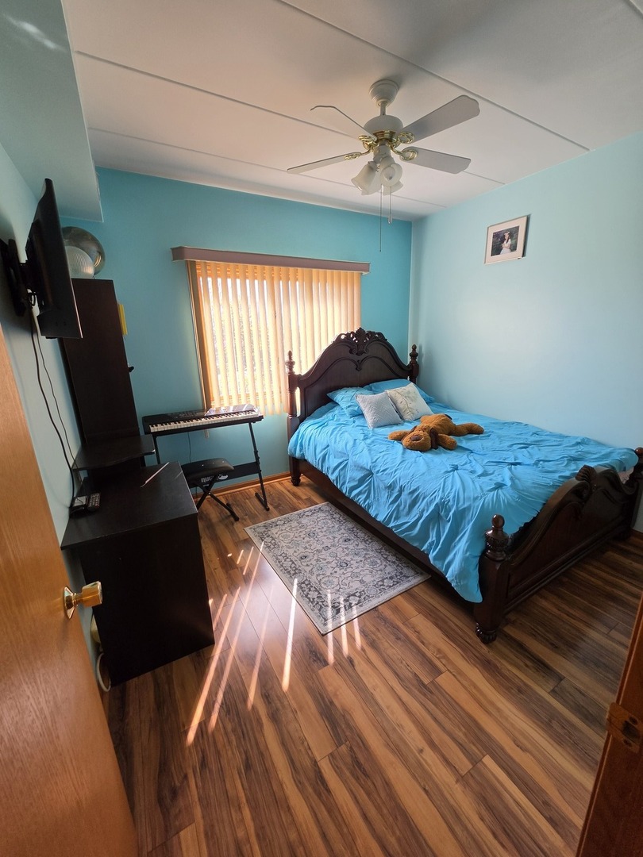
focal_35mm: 13
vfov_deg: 106.2
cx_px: 322
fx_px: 322
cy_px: 428
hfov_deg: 89.9
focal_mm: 2.2
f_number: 1.9
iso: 50
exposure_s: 1/120
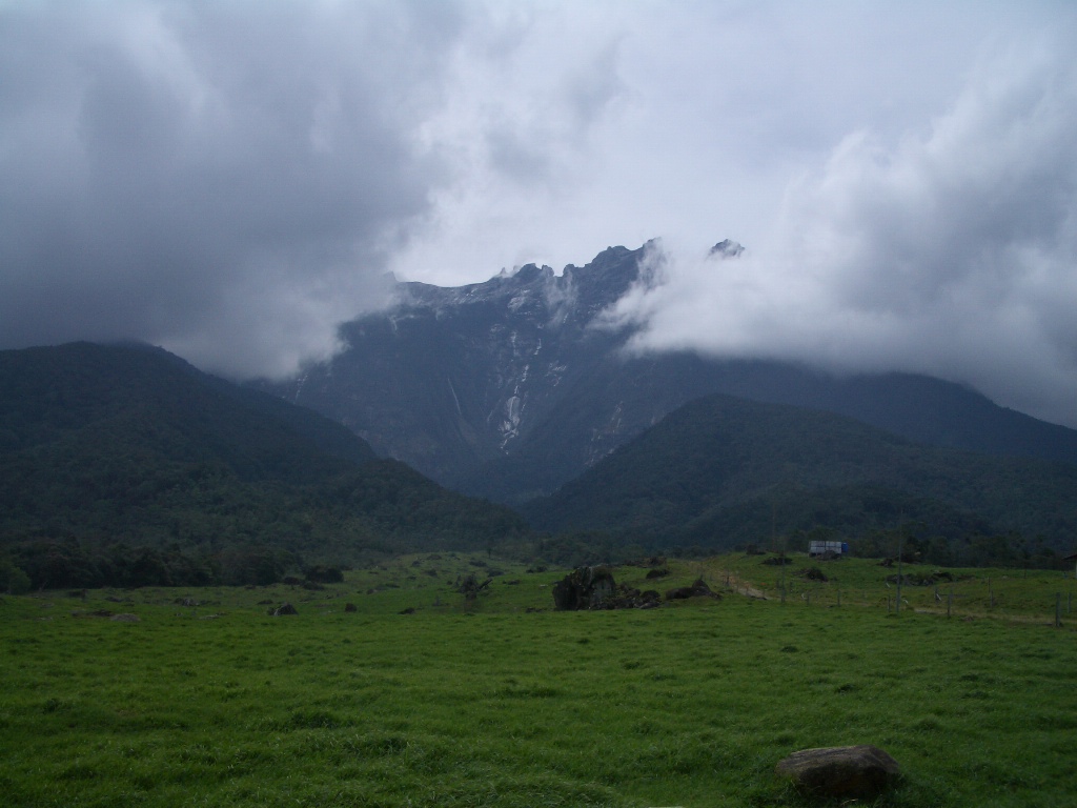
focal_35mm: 35
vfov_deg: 40.7
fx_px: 1089
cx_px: 538
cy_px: 404
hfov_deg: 52.6
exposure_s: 1/2000
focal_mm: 5.8
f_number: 4.3
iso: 50
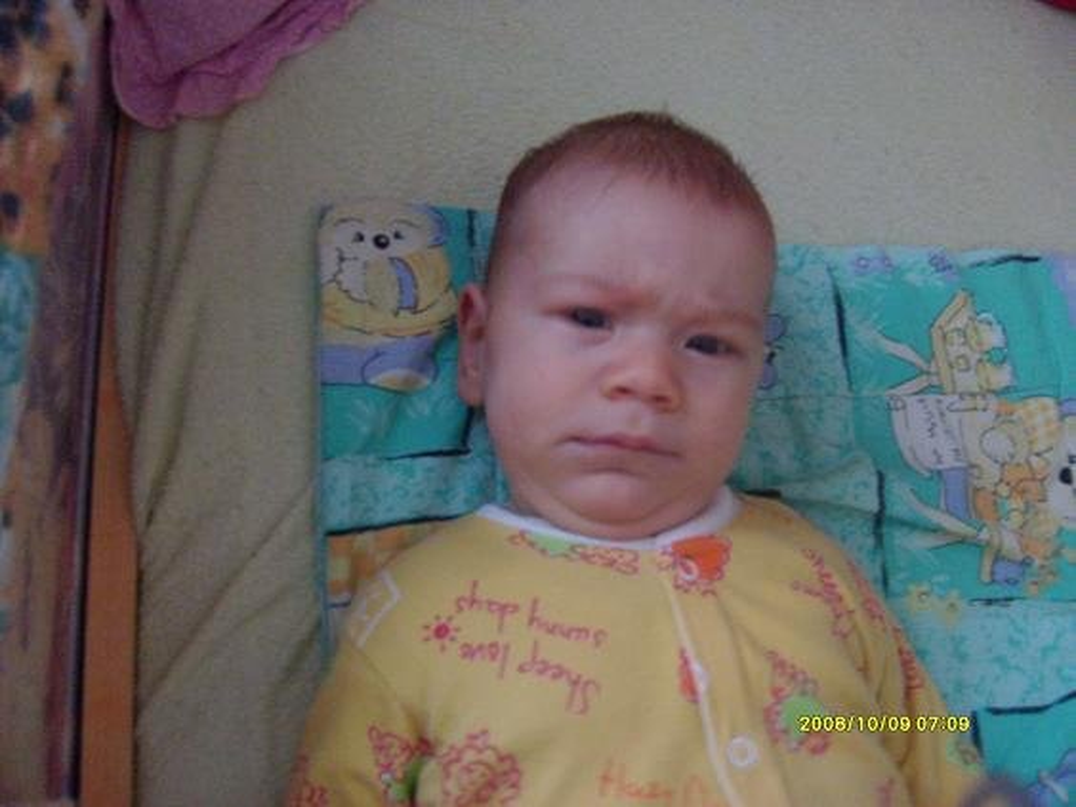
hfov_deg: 52.6
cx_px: 538
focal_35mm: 35
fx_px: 1088
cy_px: 404
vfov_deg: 40.7
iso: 200
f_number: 2.8
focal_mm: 5.8
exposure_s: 1/2
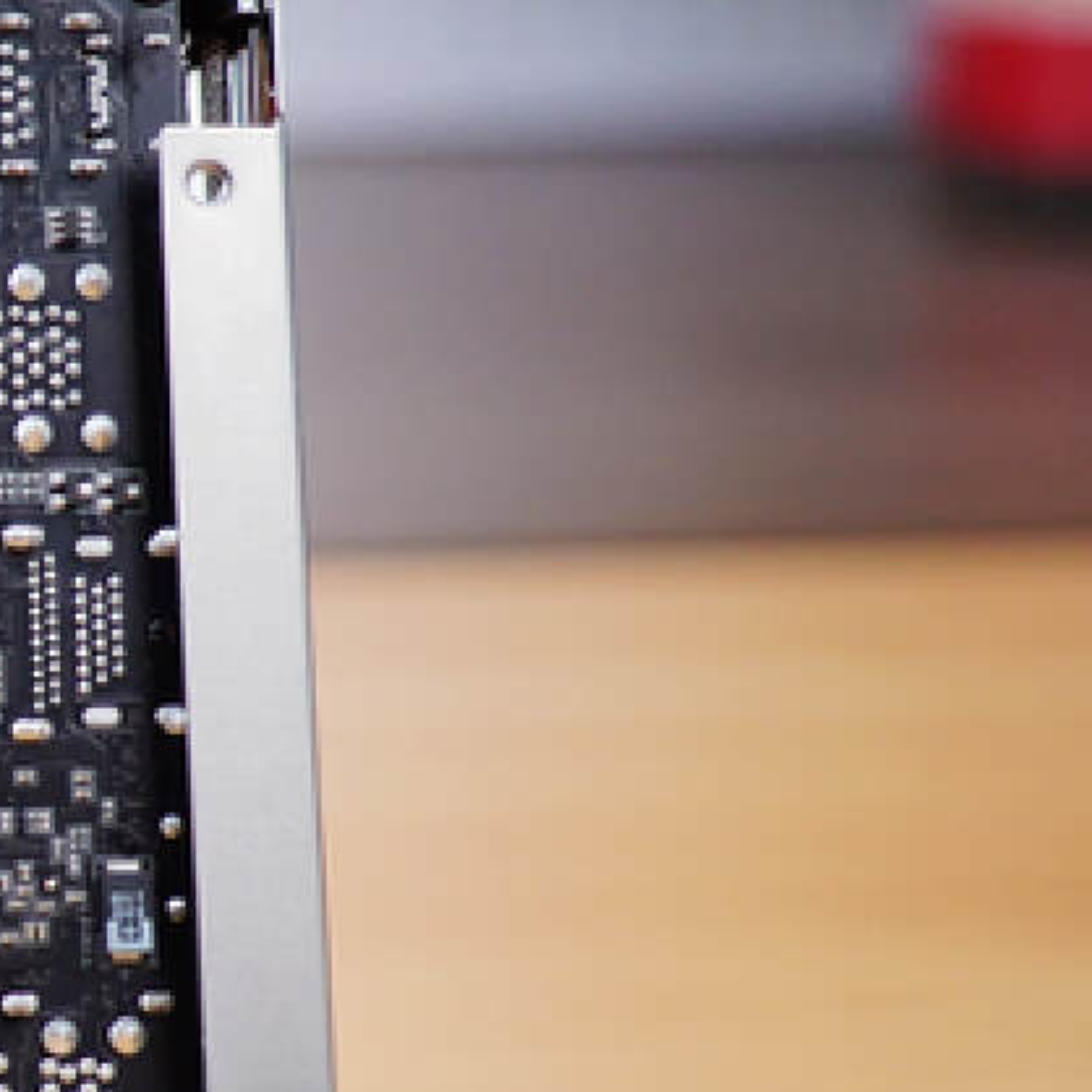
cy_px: 718
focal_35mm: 158
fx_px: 5639
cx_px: -865
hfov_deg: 10.4
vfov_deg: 11.1
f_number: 4
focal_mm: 48
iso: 500
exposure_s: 1/100
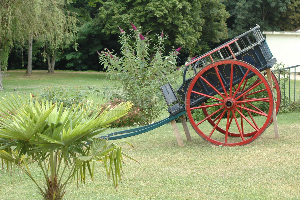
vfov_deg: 13.0
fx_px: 874
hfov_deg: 19.5
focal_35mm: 105
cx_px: 150
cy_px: 100
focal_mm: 70
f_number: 7.1
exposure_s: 1/200
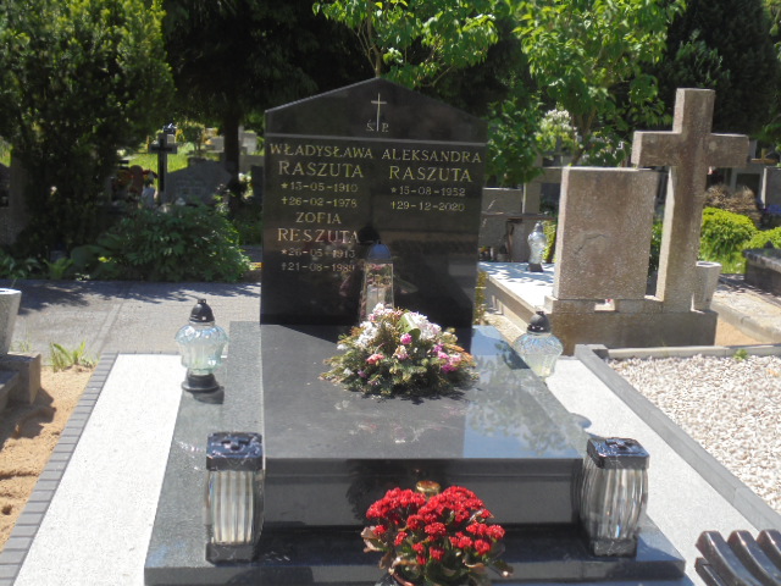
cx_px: 390
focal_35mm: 43
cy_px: 293
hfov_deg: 43.9
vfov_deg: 33.6
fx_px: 970
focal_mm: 7.8
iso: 100
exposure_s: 1/320
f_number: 4.5
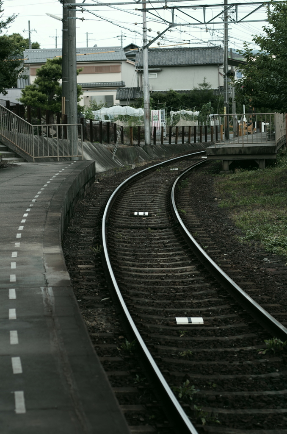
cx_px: 144
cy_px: 217
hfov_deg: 13.0
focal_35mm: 105
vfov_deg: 19.5
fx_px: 1262
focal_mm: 70
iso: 100
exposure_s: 1/250
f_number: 4
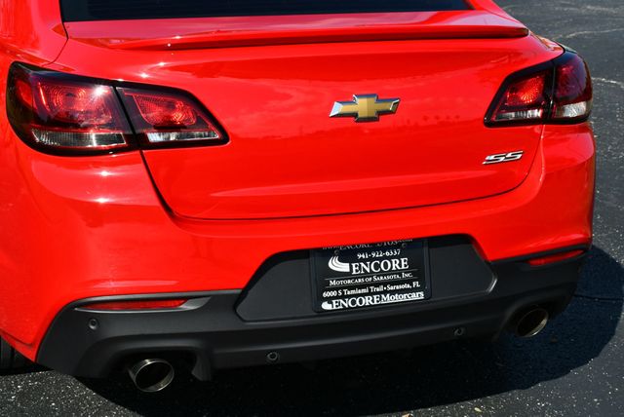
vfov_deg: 20.1
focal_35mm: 68
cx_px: 312
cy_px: 208
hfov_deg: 29.6
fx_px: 1180
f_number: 9
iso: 100
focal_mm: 34
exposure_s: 1/320
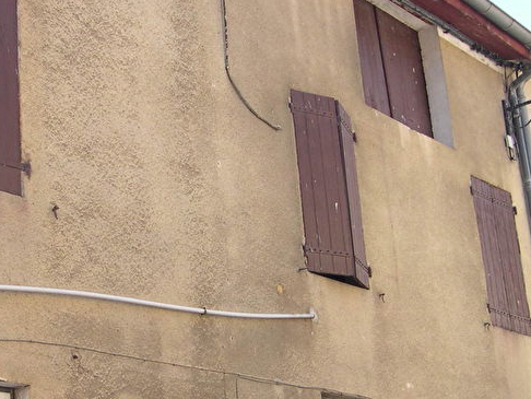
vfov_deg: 18.4
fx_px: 1228
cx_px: 93
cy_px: 207
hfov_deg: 24.0
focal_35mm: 80
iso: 100
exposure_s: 1/249
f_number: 2.8
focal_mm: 8
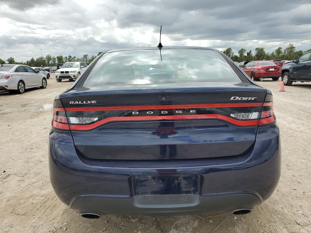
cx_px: 156
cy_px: 116
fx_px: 234
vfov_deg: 53.1
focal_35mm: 26
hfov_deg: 67.3
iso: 50
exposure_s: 1/2500
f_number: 1.5
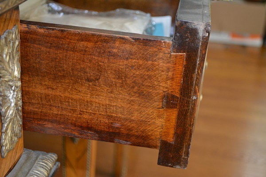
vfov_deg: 22.6
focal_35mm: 60
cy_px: 88
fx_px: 443
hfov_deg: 33.4
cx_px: 133
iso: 1400
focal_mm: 40
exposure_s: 1/60
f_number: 5.3
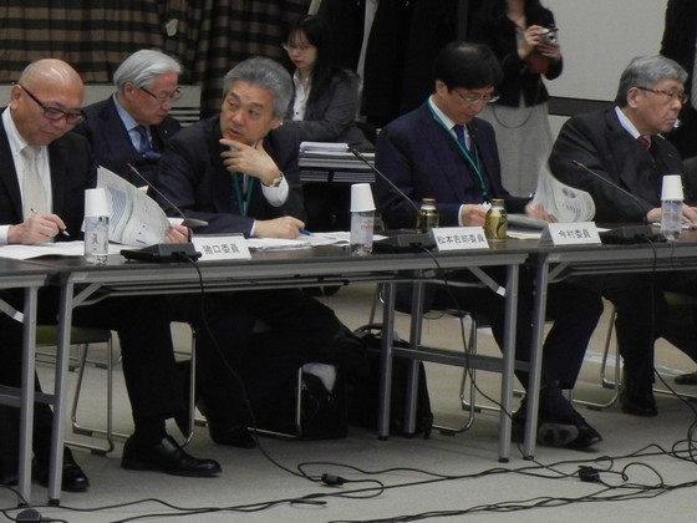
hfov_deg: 17.0
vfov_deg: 12.8
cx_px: 348
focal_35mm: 116
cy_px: 262
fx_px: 2336
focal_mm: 20.9
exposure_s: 1/30
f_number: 4.6
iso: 800
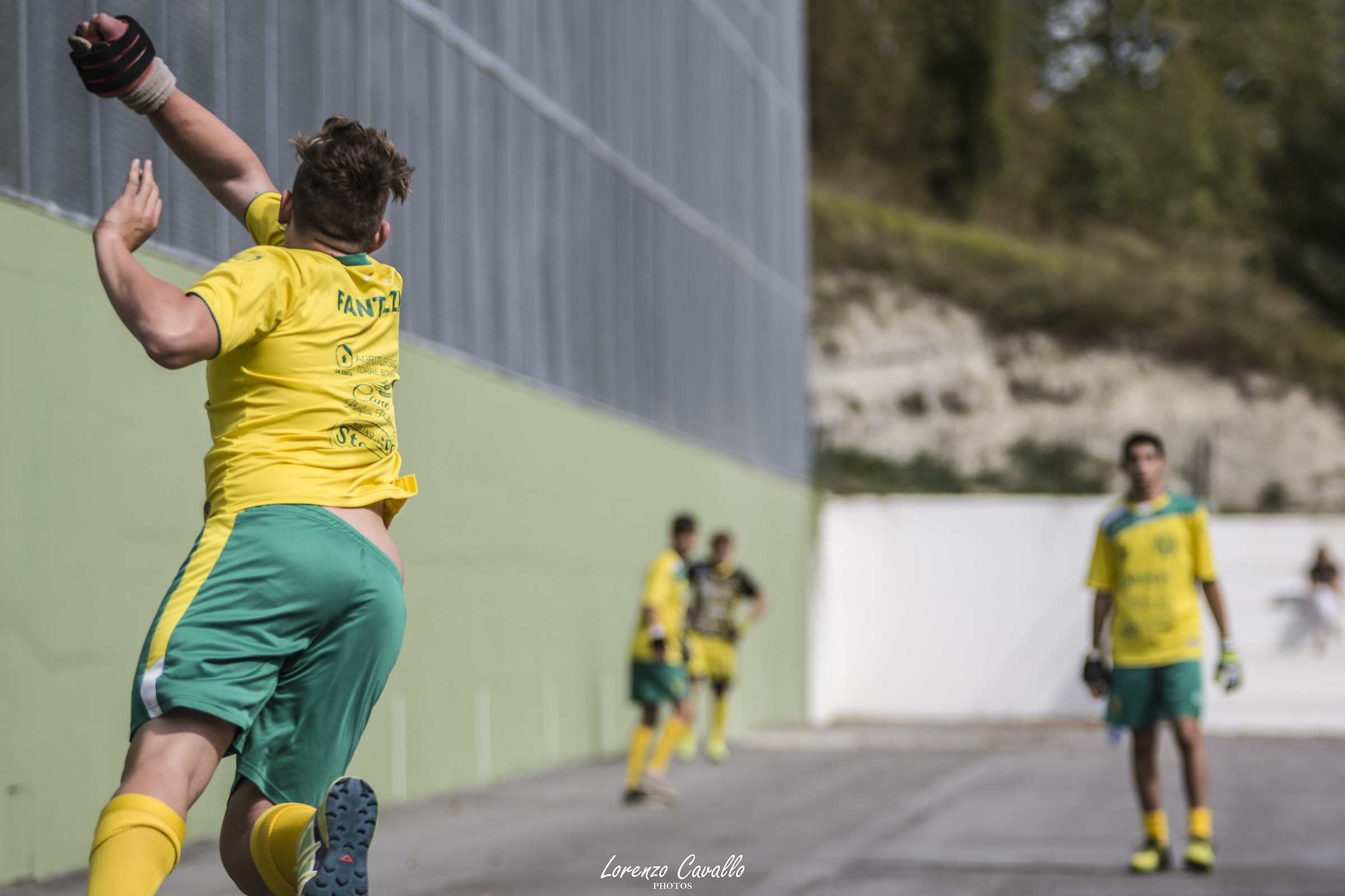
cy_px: 448
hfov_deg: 10.2
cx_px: 672
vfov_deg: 6.8
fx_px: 7565
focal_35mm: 202
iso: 100
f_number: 3.2
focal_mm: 135
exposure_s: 1/1250
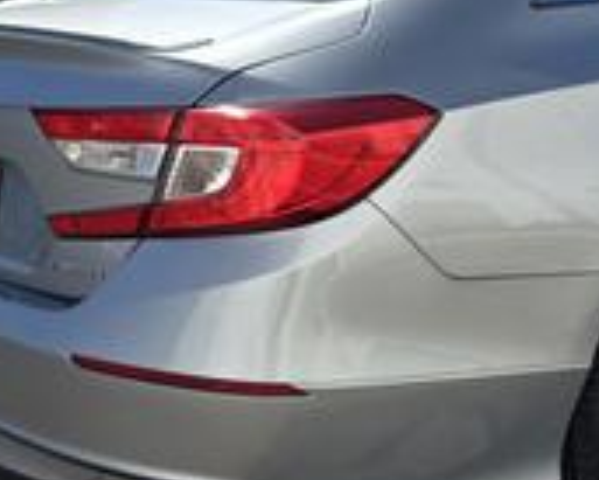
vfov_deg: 23.2
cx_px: 459
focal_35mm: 66
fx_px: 1171
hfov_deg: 28.2
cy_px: 242
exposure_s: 1/701
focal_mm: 6.3
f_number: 1.7
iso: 12
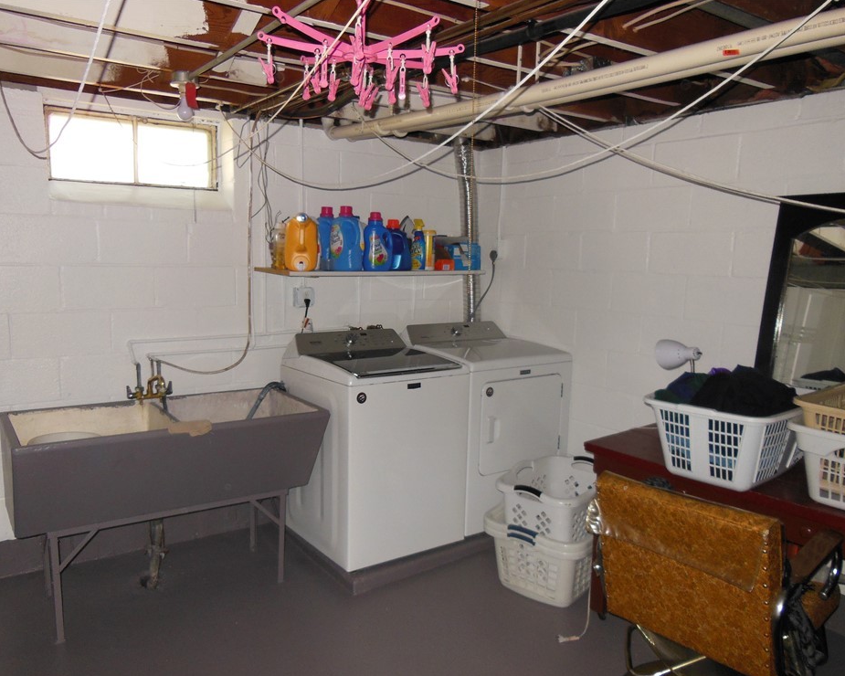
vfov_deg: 53.2
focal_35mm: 27
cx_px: 378
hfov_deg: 63.9
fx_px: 675
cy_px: 349
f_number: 3.5
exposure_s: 1/25
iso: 250
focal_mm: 4.5
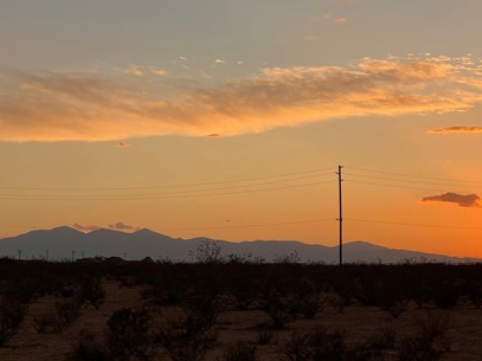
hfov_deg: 16.2
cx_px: 345
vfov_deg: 12.2
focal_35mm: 121
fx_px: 1684
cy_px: 173
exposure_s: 1/306
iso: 32
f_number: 2.8
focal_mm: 9
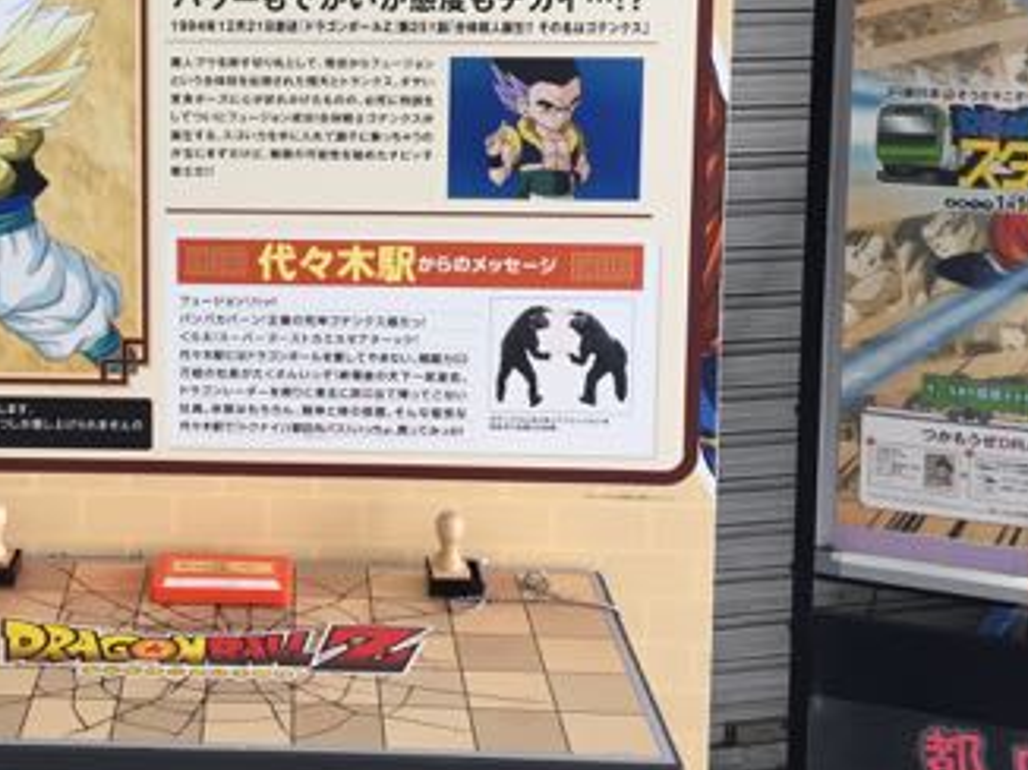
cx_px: 221
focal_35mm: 57
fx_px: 1691
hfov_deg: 32.9
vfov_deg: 24.8
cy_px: 69
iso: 40
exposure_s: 1/50
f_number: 2.2
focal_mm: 4.15
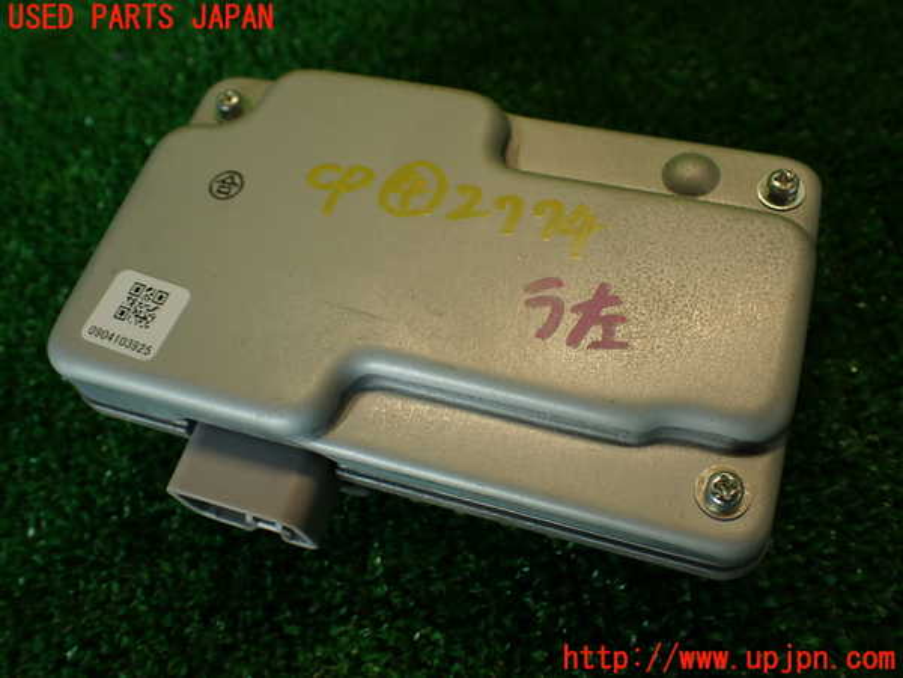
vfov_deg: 44.2
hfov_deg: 56.8
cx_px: 452
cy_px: 339
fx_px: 835
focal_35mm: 32
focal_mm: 5.79
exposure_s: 1/60
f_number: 2.4
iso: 100
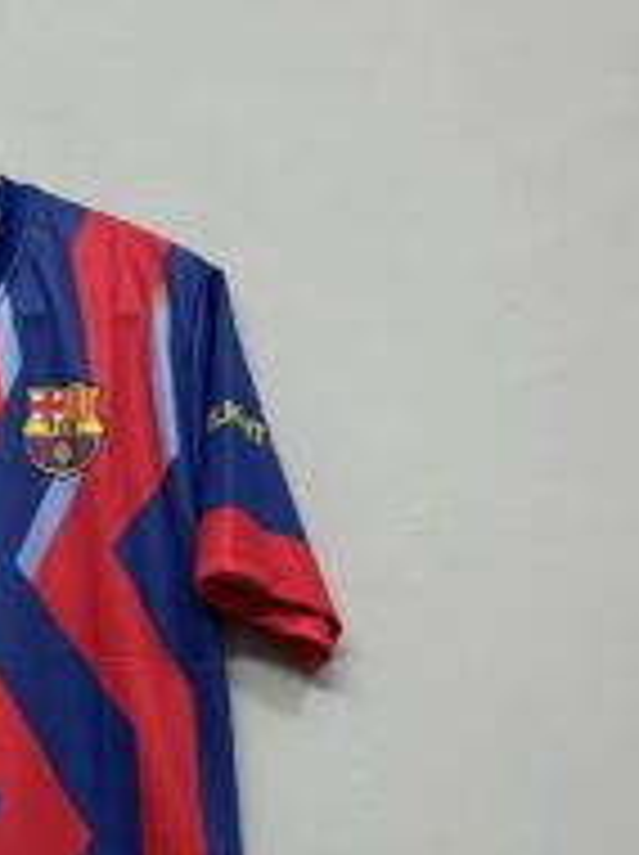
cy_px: 650
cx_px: -86
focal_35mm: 64
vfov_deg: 29.8
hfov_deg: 21.6
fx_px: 1579
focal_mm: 5.7
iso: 125
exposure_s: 1/50
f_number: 1.5
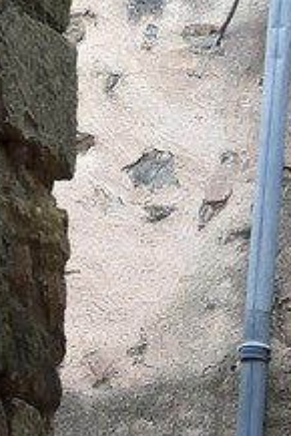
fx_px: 3208
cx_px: 975
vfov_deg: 7.7
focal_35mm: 265
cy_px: 370
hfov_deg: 4.9
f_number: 6.3
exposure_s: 1/100
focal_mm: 36
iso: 1600
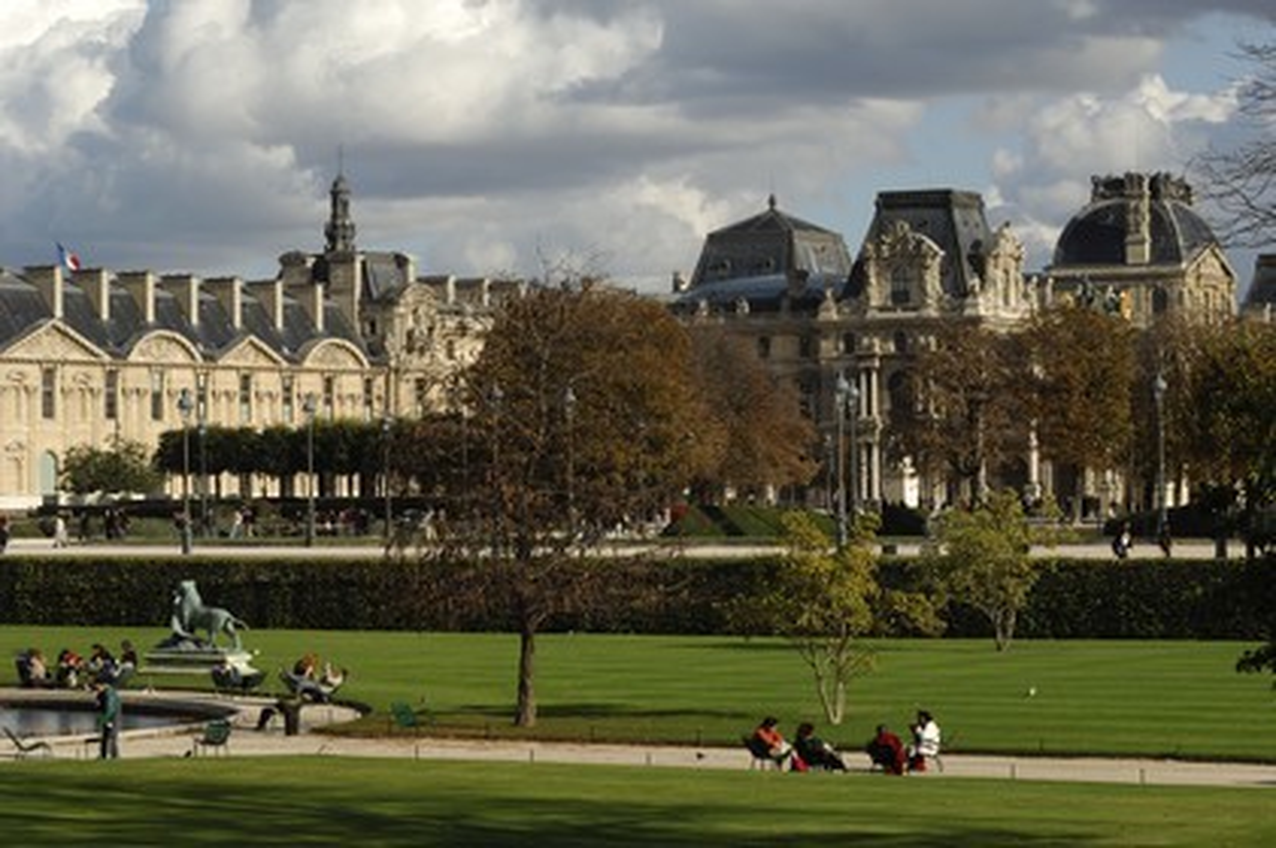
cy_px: 424
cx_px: 638
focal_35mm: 105
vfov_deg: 13.0
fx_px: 3719
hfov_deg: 19.5
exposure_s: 1/200
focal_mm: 70
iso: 100
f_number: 9.5
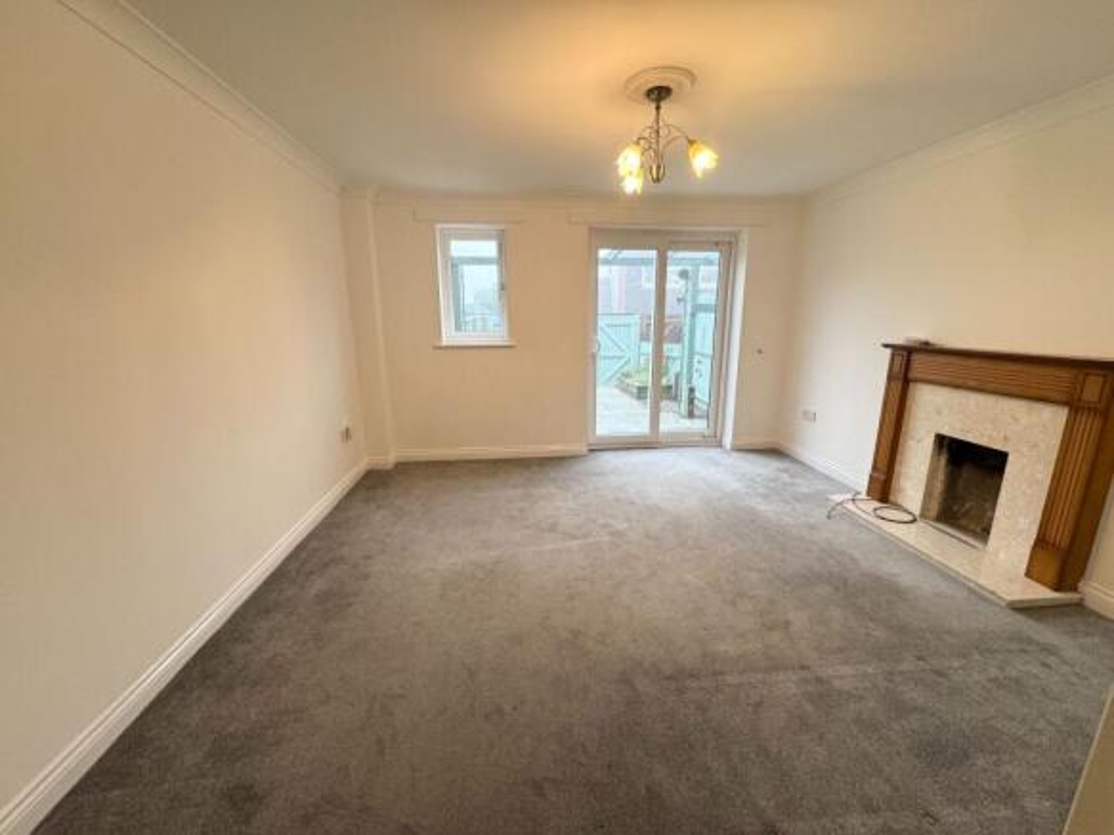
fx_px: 450
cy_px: 418
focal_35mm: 14
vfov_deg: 85.7
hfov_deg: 102.1
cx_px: 557
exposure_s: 1/100
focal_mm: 2.22
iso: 200
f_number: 2.2
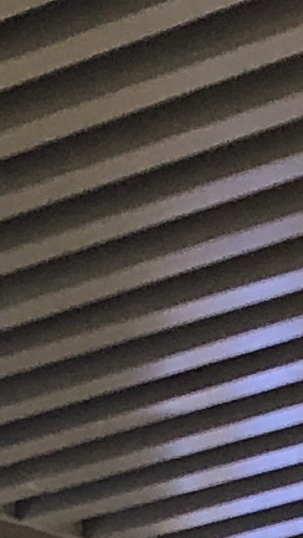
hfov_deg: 4.3
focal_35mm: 284
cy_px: 1614
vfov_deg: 6.8
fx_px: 4051
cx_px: 329
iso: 20
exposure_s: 1/33
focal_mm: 3.99
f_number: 1.8
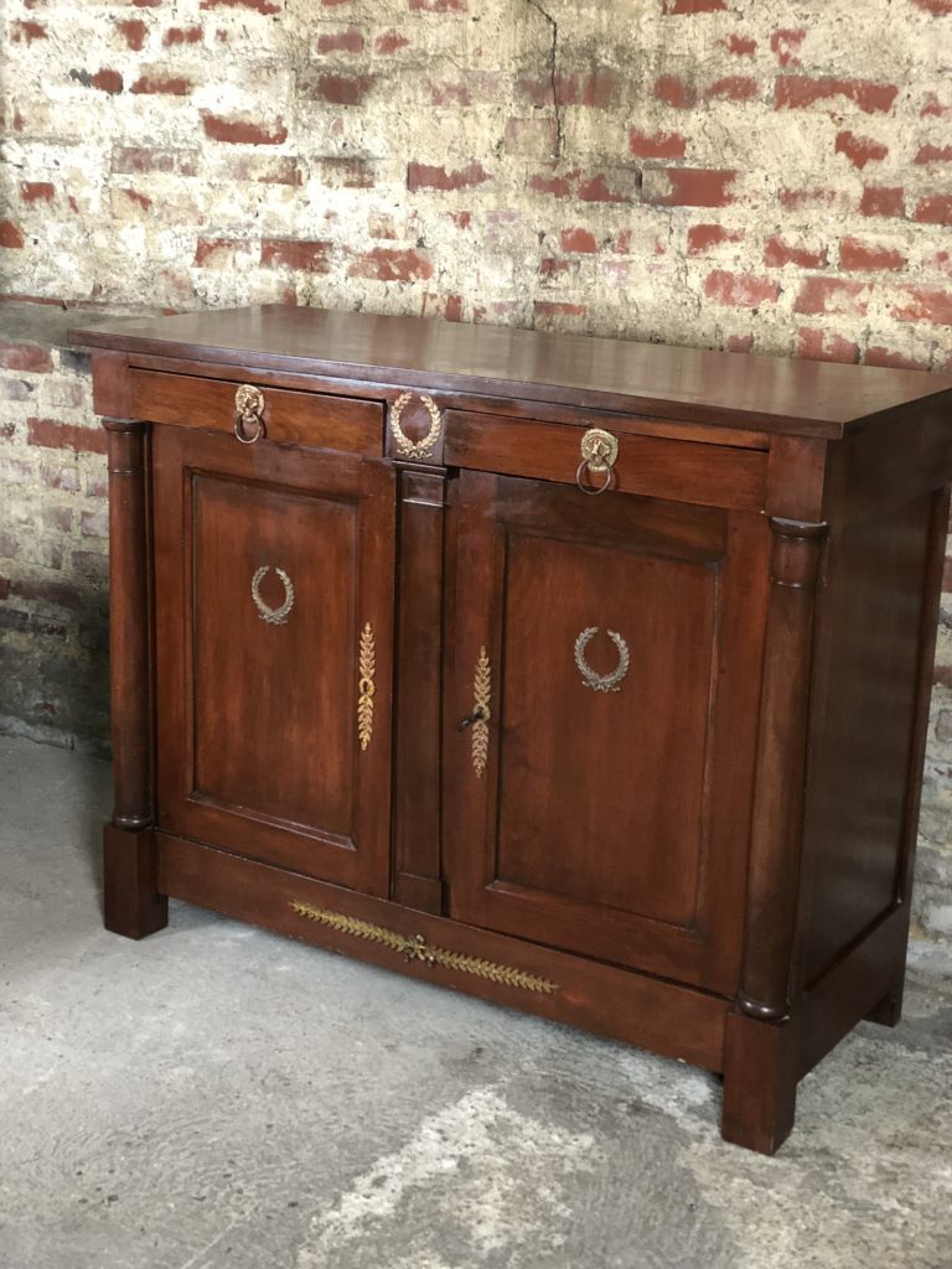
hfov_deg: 28.0
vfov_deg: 36.8
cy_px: 634
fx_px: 1907
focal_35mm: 52
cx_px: 476
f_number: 2.4
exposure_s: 1/10
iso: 160
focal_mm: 6
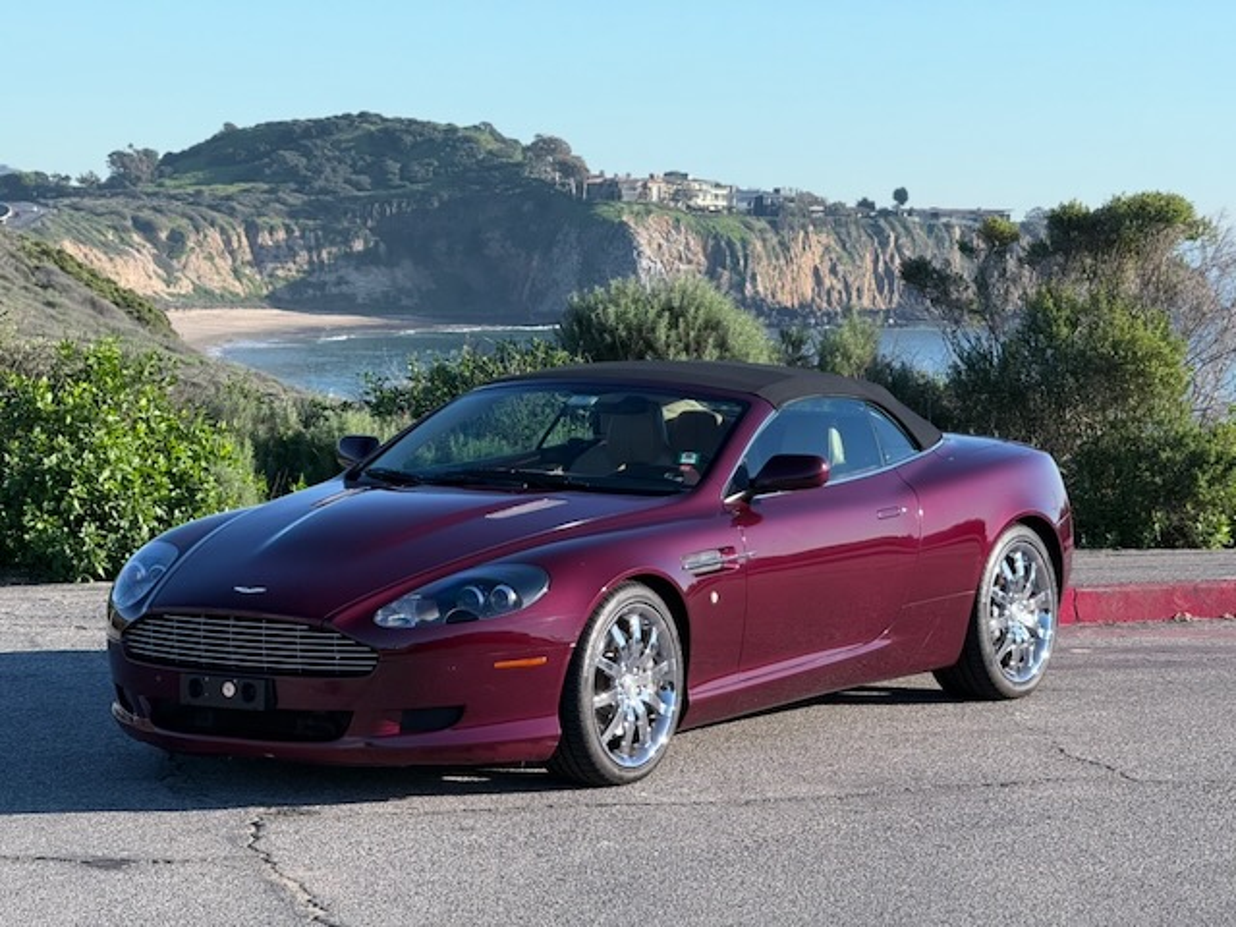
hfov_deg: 16.4
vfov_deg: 12.3
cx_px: 618
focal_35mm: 120
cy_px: 464
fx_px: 4285
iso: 64
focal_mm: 15.66
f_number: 2.8
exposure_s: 1/1206
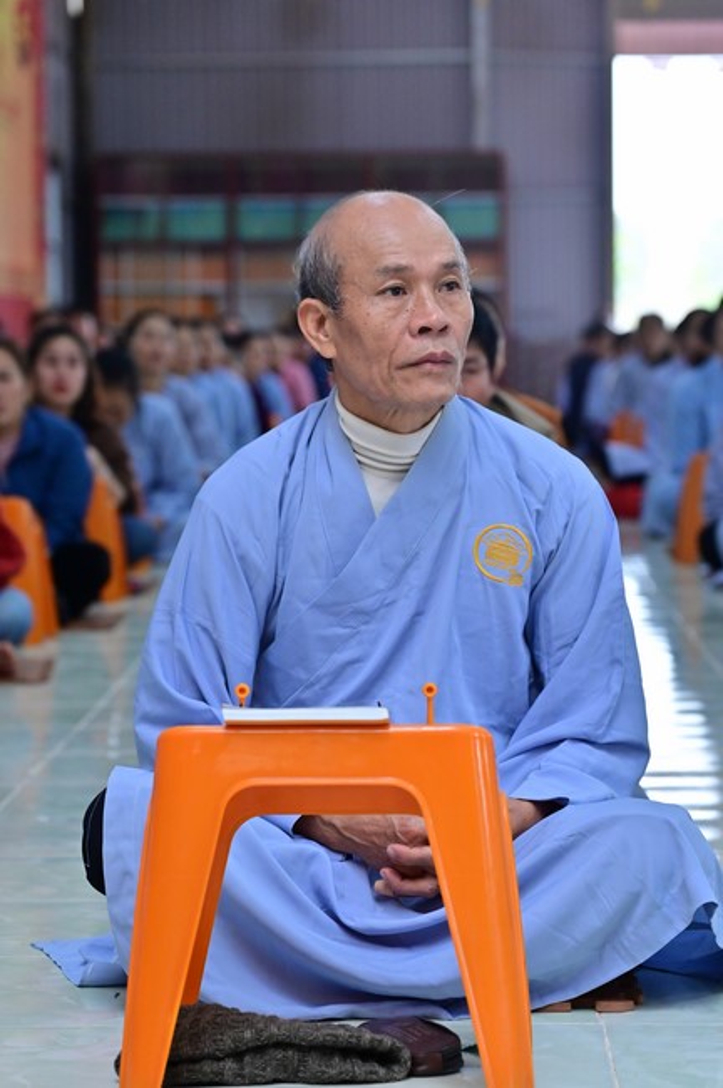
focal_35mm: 120
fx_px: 3622
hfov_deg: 11.4
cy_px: 544
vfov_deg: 17.1
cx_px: 362
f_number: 5.6
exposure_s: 1/200
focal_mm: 120
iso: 2000
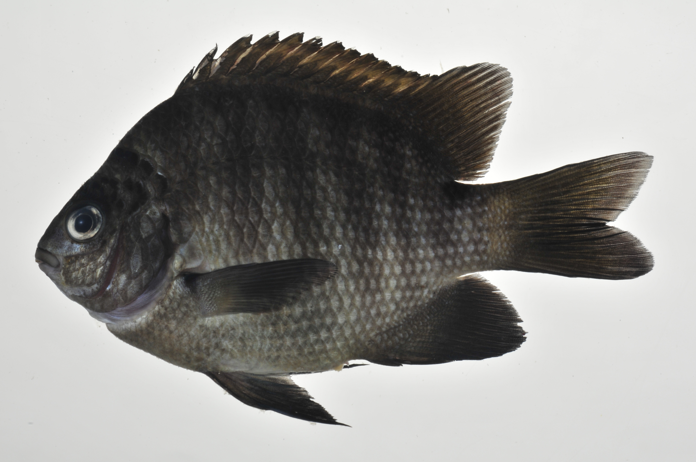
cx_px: 348
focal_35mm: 158
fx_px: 3041
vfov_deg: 8.7
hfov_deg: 13.1
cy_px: 231
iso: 200
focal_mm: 105
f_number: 25
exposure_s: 1/60
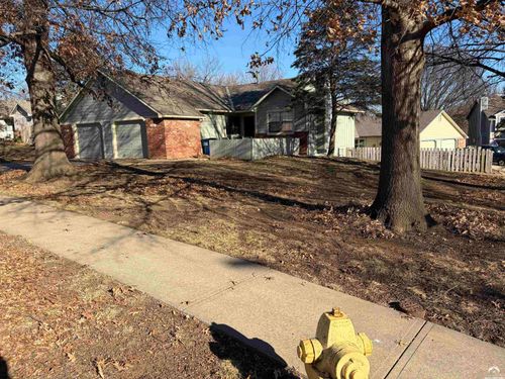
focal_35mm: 26
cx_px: 252
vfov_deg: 53.1
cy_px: 190
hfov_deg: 67.3
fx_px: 379
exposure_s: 1/2364
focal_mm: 5.96
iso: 50
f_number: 1.6
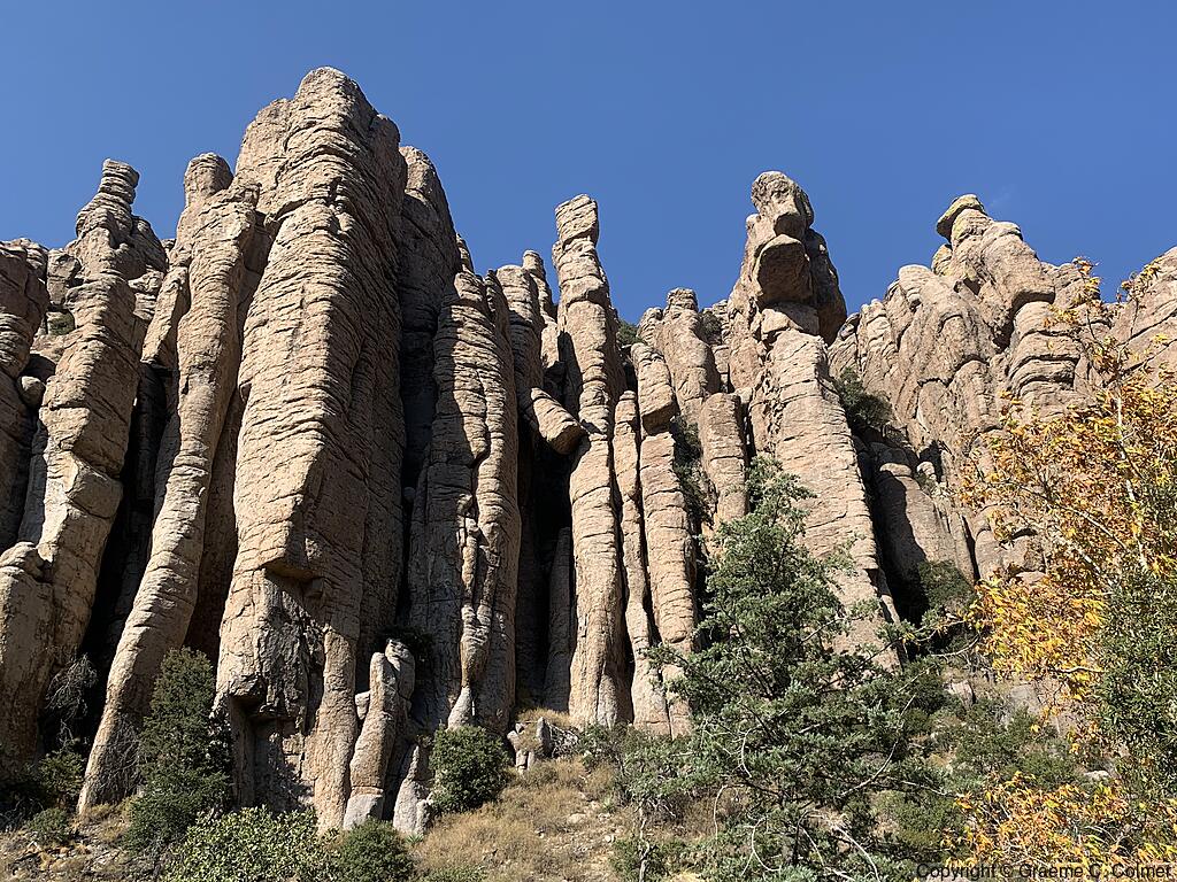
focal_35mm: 26
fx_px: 884
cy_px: 441
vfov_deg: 53.1
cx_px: 588
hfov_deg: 67.3
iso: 25
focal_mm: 4.25
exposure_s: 1/1332
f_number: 1.8
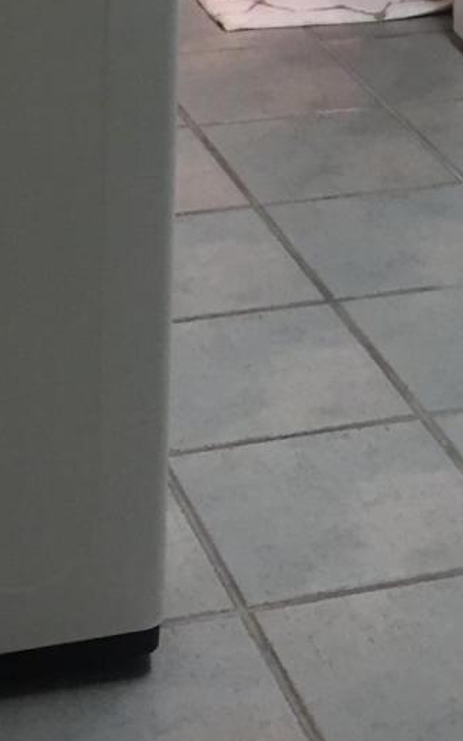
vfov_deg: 16.1
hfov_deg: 11.0
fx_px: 2403
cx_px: 360
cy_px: -363
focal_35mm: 119
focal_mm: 4.15
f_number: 2.2
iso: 100
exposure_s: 1/30
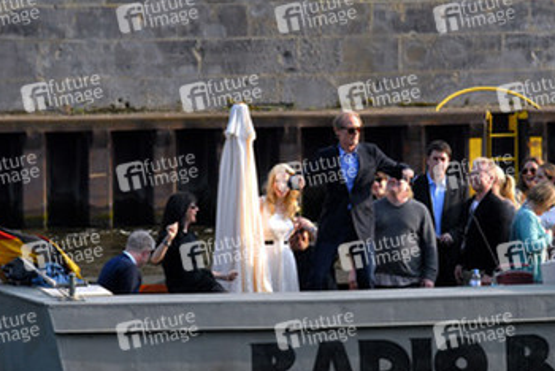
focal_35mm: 269
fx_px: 4150
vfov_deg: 5.1
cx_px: 335
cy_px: 212
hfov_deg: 7.6
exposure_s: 1/640
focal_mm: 140
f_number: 6.3
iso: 320
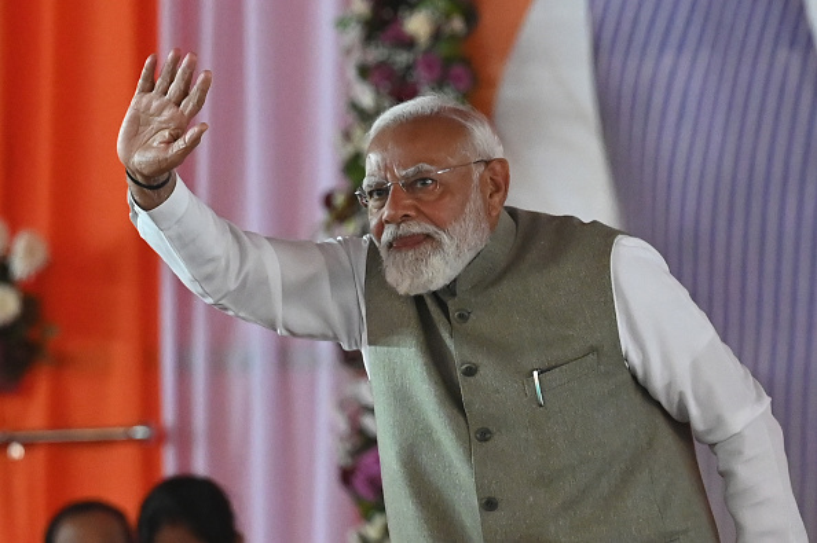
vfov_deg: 6.9
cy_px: 272
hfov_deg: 10.3
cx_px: 408
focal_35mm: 200
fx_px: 4535
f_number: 4
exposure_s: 1/640
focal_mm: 200
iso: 4000
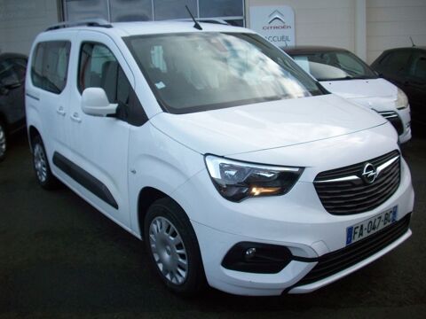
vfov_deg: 38.7
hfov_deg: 50.1
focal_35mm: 37
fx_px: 455
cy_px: 160
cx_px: 213
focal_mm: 6.2
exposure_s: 1/336
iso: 80
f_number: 2.8
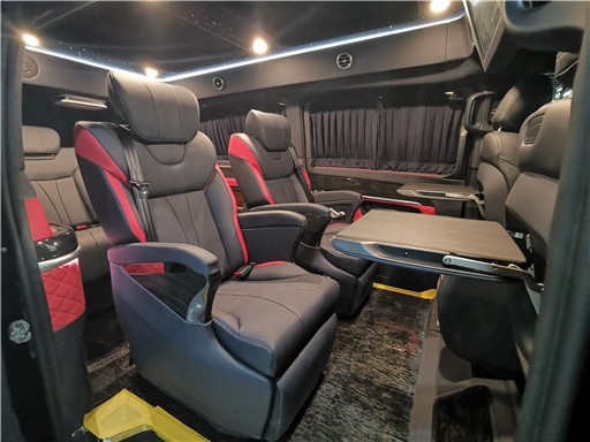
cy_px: 221
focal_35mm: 17
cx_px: 295
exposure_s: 1/20
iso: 1600
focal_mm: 2.26
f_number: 2.2
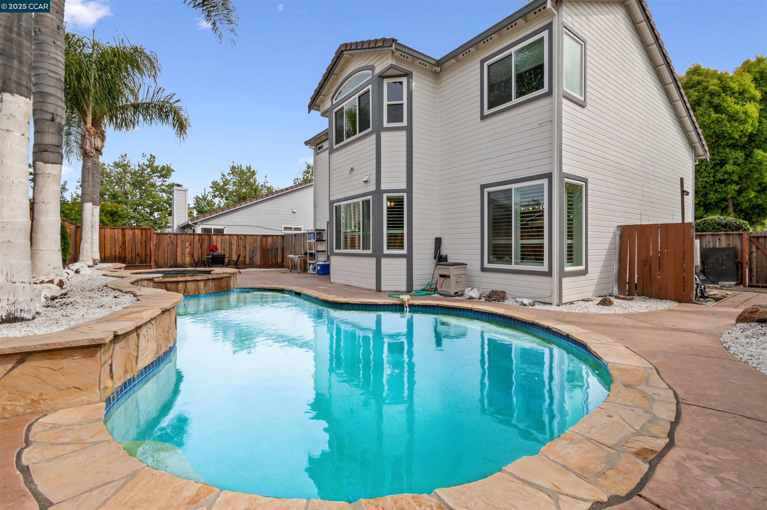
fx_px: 319
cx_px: 384
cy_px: 255
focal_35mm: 15
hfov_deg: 100.4
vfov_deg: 77.2
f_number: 11
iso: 100
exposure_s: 1/125
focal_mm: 10
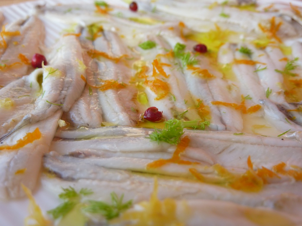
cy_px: 113
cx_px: 151
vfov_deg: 34.3
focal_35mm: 42
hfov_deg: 44.8
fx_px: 366
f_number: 3.7
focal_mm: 6.9
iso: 80
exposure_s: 1/80
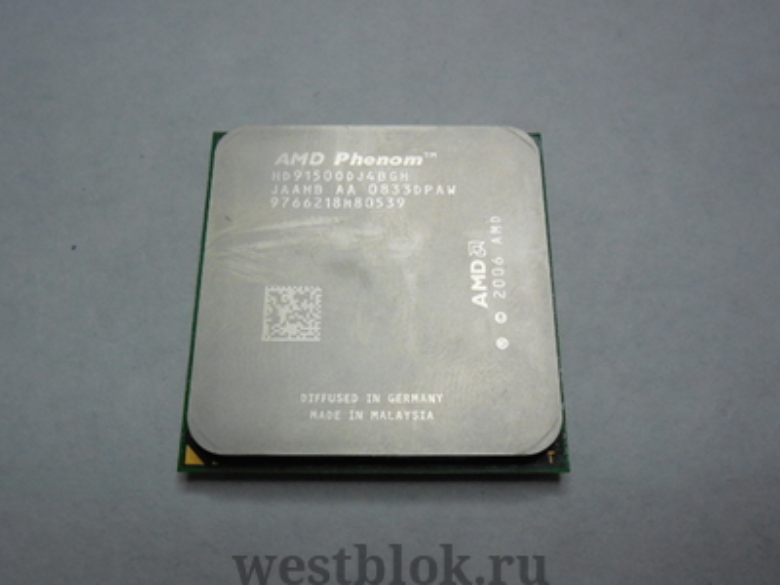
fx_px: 676
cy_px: 292
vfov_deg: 46.8
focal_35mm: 30
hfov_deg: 60.0
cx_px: 390
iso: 800
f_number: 3.8
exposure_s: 1/1600
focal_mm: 5.3
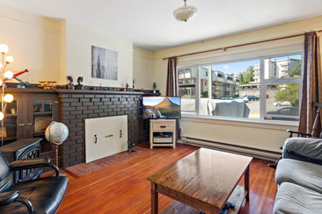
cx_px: 147
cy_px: 96
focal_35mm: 19
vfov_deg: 64.4
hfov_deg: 86.7
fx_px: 170
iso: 320
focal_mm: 16
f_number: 9
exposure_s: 1.6
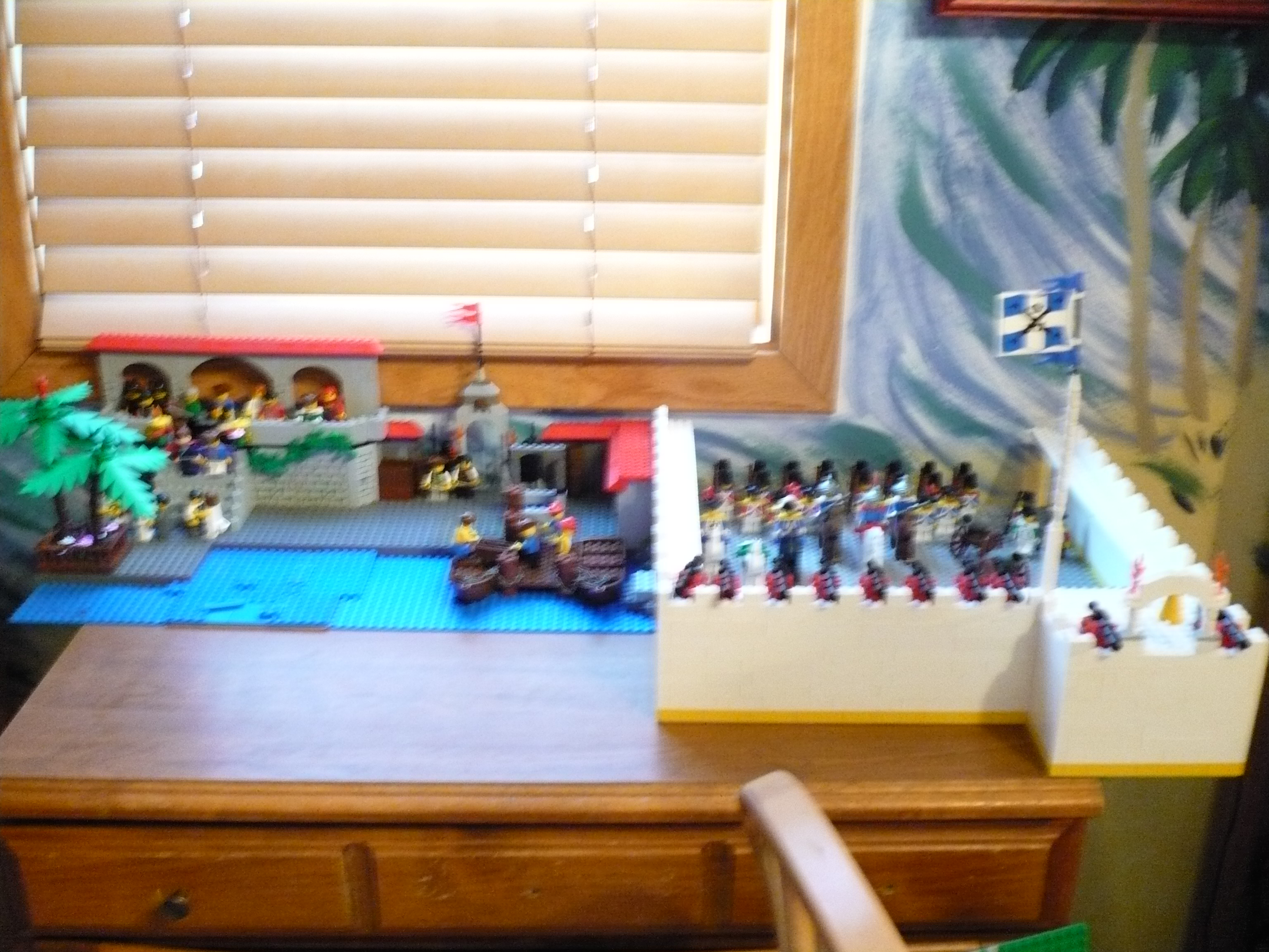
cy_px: 476
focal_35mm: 35
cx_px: 634
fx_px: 1283
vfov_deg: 40.7
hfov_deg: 52.6
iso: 400
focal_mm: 5.8
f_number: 2.8
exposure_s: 1/6
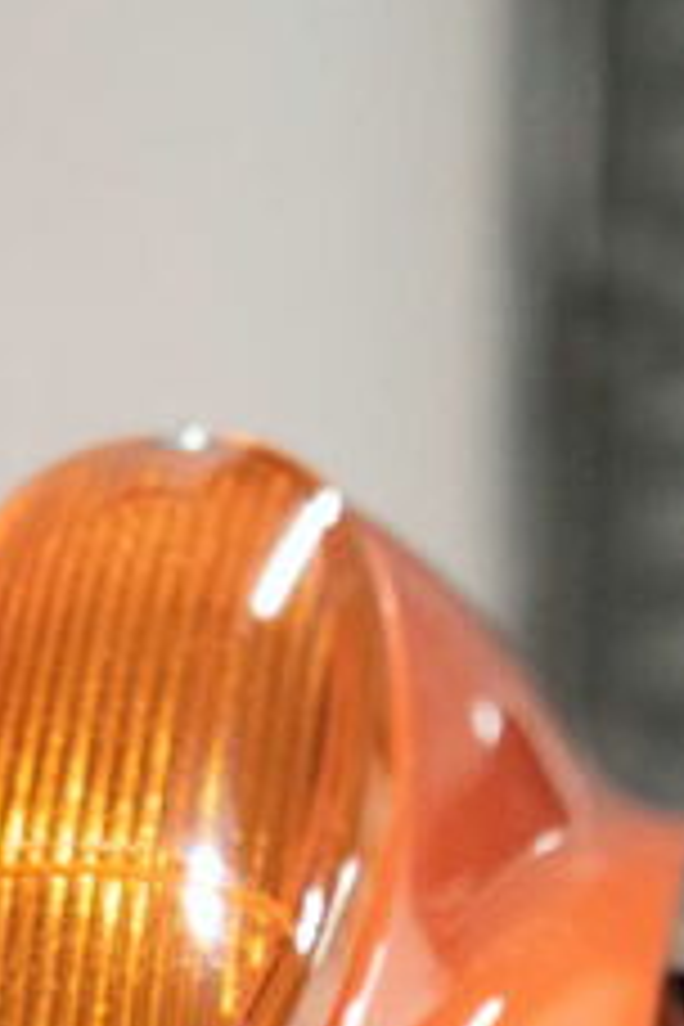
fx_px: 5044
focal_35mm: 177
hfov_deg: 7.7
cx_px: 896
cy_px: 2356
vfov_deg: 10.3
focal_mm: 35
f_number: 2.8
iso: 3200
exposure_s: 1/160
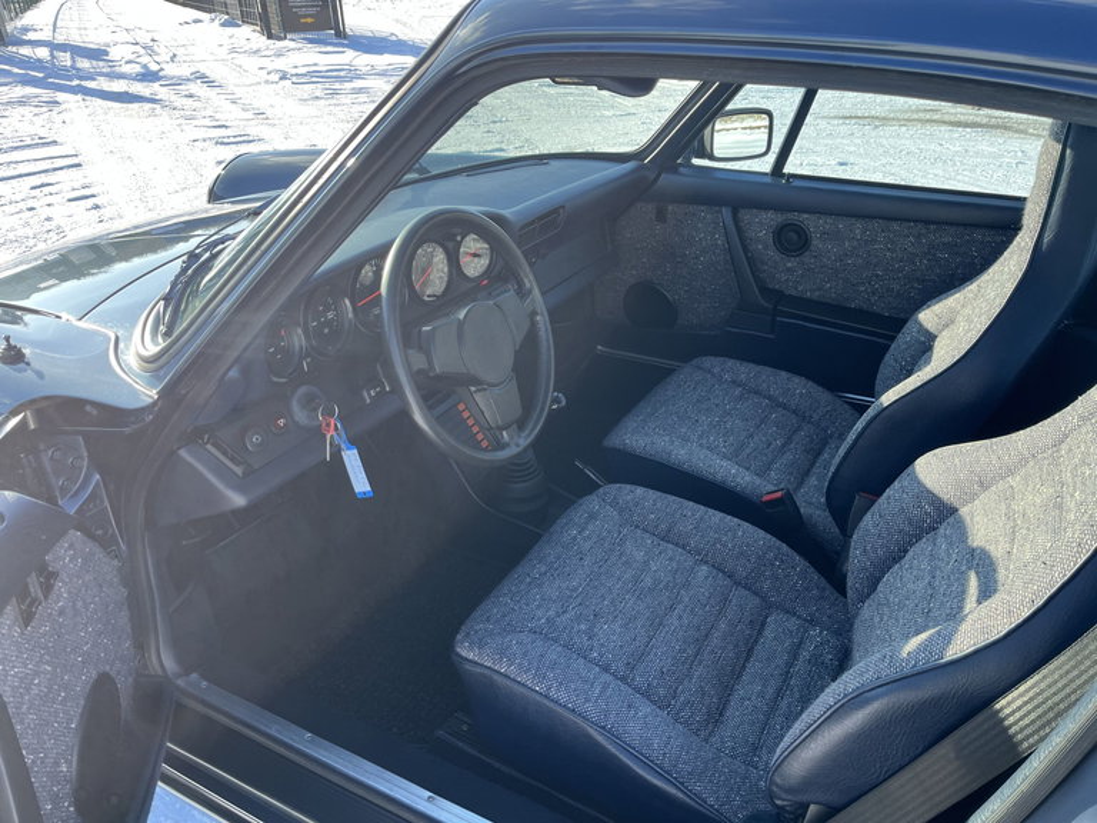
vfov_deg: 53.1
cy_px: 412
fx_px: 824
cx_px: 548
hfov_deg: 67.3
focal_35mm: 26
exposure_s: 1/574
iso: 50
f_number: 1.6
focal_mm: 5.1
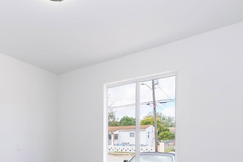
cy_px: 141
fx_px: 196
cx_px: 53
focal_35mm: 29
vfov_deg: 41.9
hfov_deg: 59.2
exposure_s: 1/200
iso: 200
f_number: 5.6
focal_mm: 14
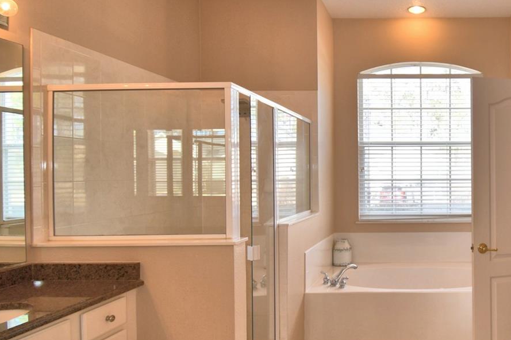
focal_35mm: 27
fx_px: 383
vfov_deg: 47.9
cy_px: 176
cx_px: 433
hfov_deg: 60.0
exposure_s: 1/60
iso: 140
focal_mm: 10
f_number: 4.5
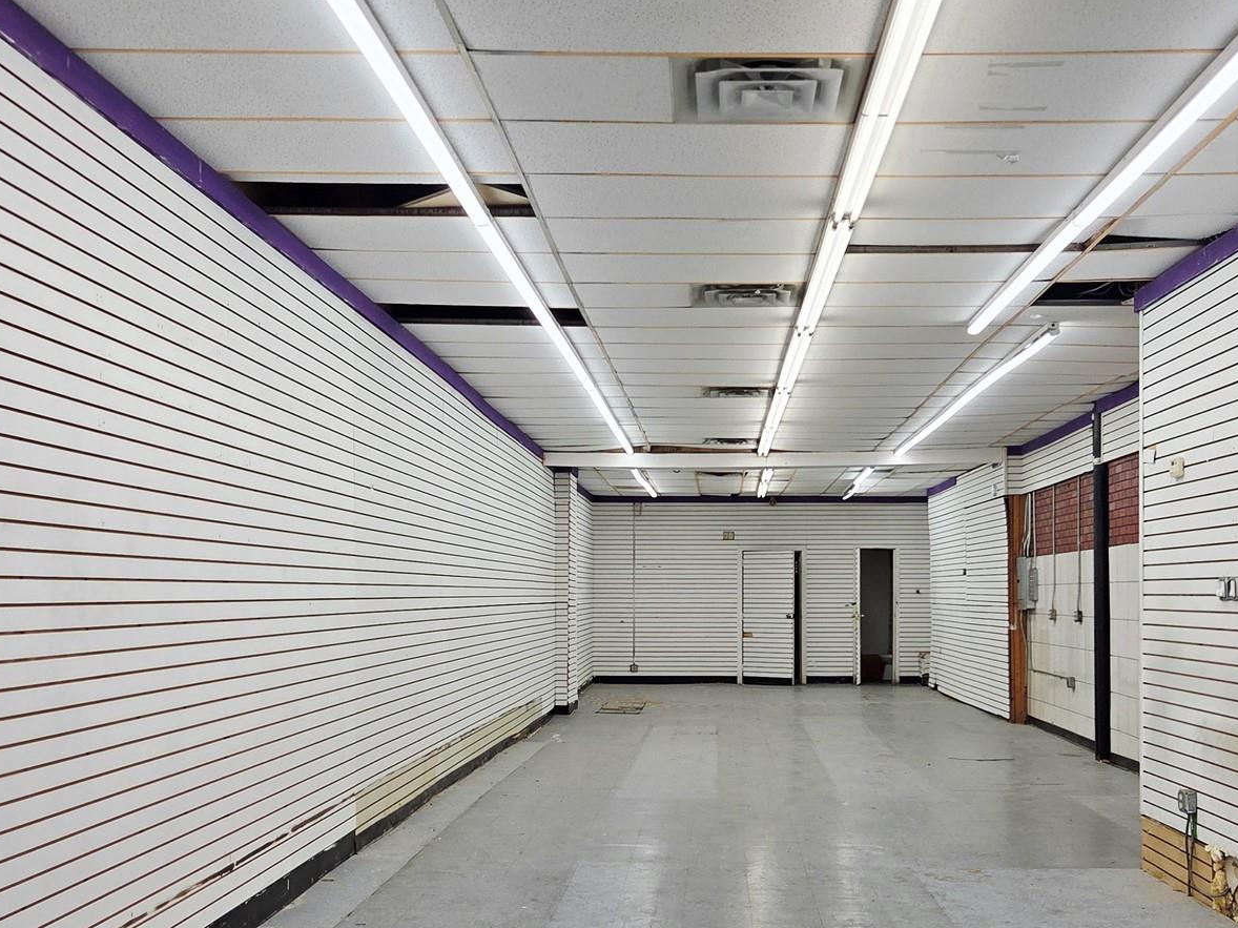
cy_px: 600
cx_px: 677
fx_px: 1430
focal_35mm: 40
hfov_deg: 46.7
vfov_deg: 35.7
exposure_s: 1/667
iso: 80
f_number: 1.8
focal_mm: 5.4
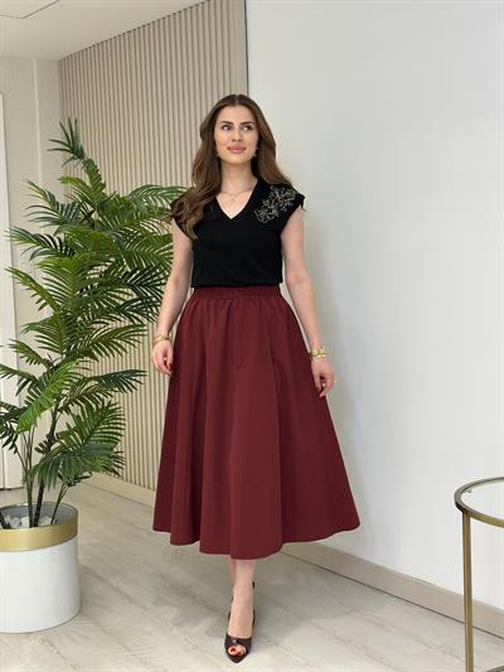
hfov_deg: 30.3
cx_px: 252
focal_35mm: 48
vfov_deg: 39.6
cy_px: 336
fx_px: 931
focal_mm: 6.86
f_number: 1.78
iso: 80
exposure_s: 1/202
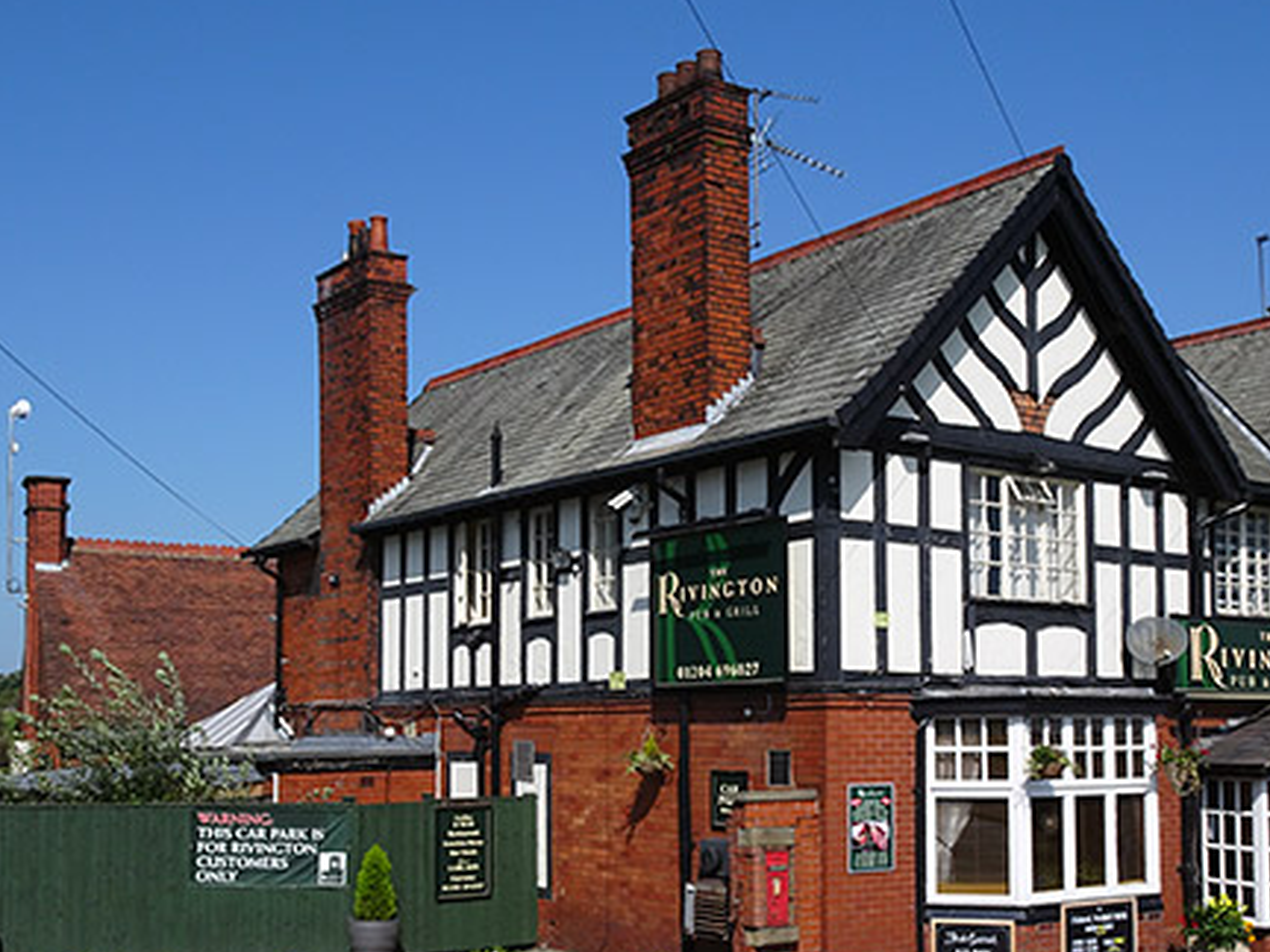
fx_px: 1578
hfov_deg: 43.8
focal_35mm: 43
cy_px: 664
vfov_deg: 33.2
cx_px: 697
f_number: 3.5
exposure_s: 1/1250
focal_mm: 4.92
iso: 80
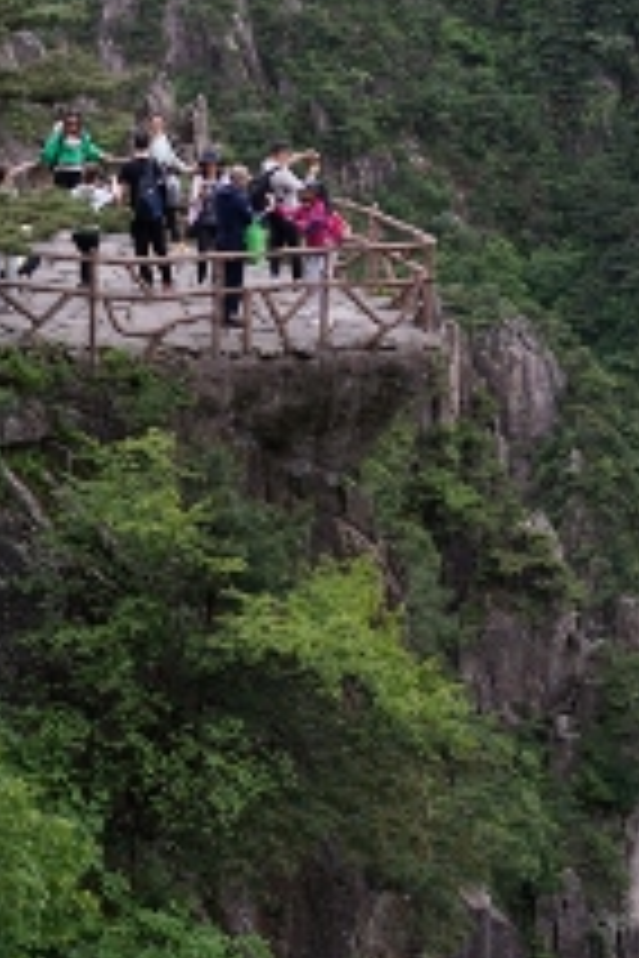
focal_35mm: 79
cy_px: 126
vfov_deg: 25.0
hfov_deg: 17.2
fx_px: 2103
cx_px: 223
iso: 100
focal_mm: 28
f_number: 4.5
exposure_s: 1/320
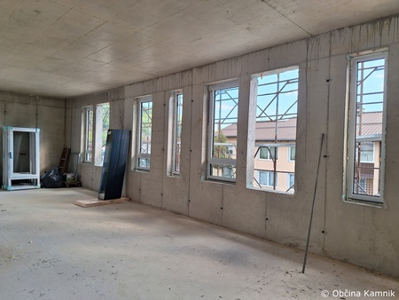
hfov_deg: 73.9
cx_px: 200
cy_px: 150
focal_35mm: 23
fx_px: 265
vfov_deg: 58.9
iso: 40
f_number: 1.8
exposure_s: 1/239
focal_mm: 5.54
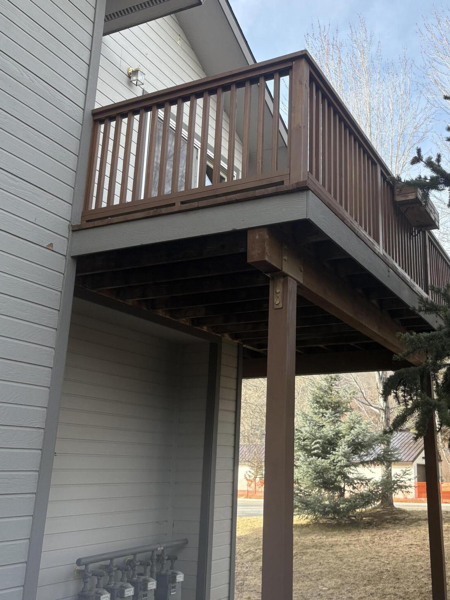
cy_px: 268
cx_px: 291
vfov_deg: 51.3
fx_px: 624
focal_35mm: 36
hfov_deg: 39.3
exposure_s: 1/601
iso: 50
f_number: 1.6
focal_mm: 5.96
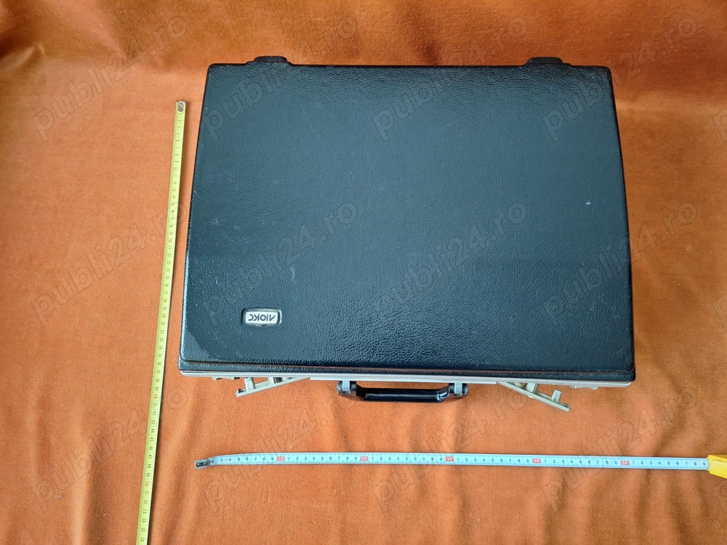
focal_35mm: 23
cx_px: 364
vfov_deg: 58.9
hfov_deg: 73.9
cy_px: 272
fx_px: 483
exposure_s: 1/25
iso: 320
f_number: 1.8
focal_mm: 5.54
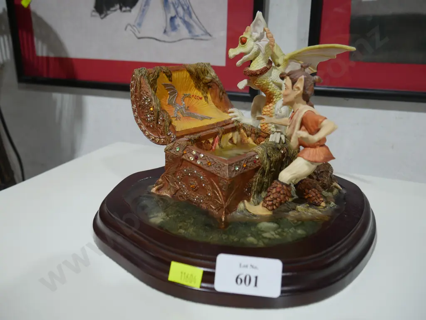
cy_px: 160
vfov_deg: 46.8
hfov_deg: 59.9
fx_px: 369
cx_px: 213
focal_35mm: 30
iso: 250
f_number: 3.6
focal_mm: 15
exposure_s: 1/60
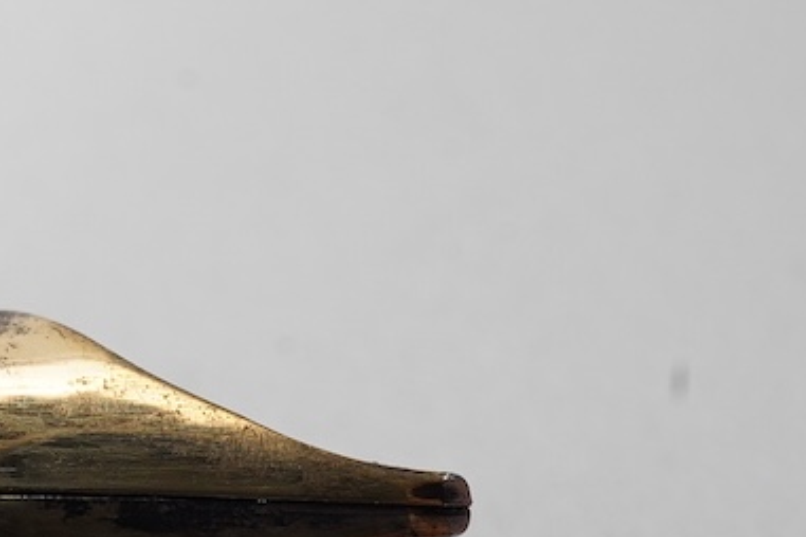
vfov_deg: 10.3
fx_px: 2977
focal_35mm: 133
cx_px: -172
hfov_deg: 14.9
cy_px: 364
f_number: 22
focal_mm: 30
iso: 640
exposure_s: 1/100
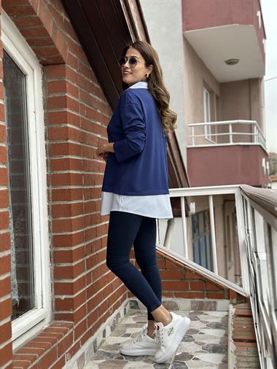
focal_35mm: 48
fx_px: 512
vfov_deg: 39.6
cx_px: 138
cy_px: 184
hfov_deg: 30.3
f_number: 1.78
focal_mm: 6.86
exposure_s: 1/463
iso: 80
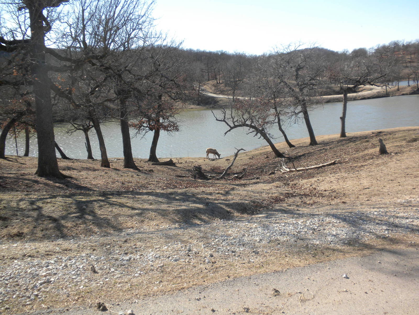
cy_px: 158
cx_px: 210
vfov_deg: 38.7
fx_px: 448
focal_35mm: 37
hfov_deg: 50.1
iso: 68
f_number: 3.5
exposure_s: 1/511
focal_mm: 6.6
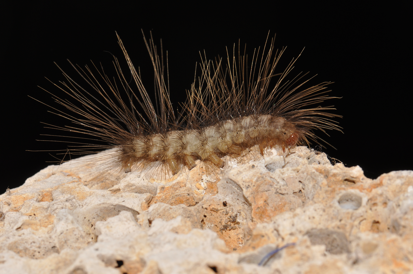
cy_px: 137
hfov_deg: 13.1
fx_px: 1805
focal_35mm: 158
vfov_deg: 8.7
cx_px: 206
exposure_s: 1/60
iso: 200
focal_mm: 105
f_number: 22
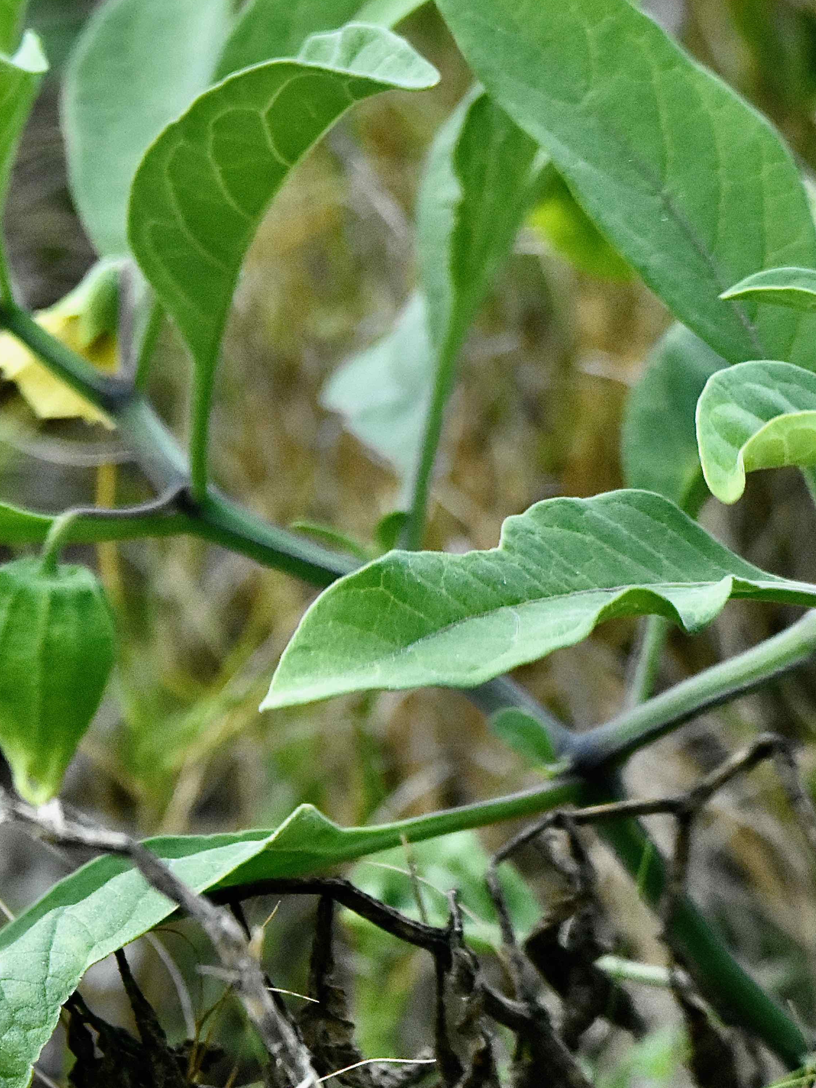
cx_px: -141
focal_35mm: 864
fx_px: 27162
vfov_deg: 2.3
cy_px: 511
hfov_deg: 1.7
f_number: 8
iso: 5000
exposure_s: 1/4000
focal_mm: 300
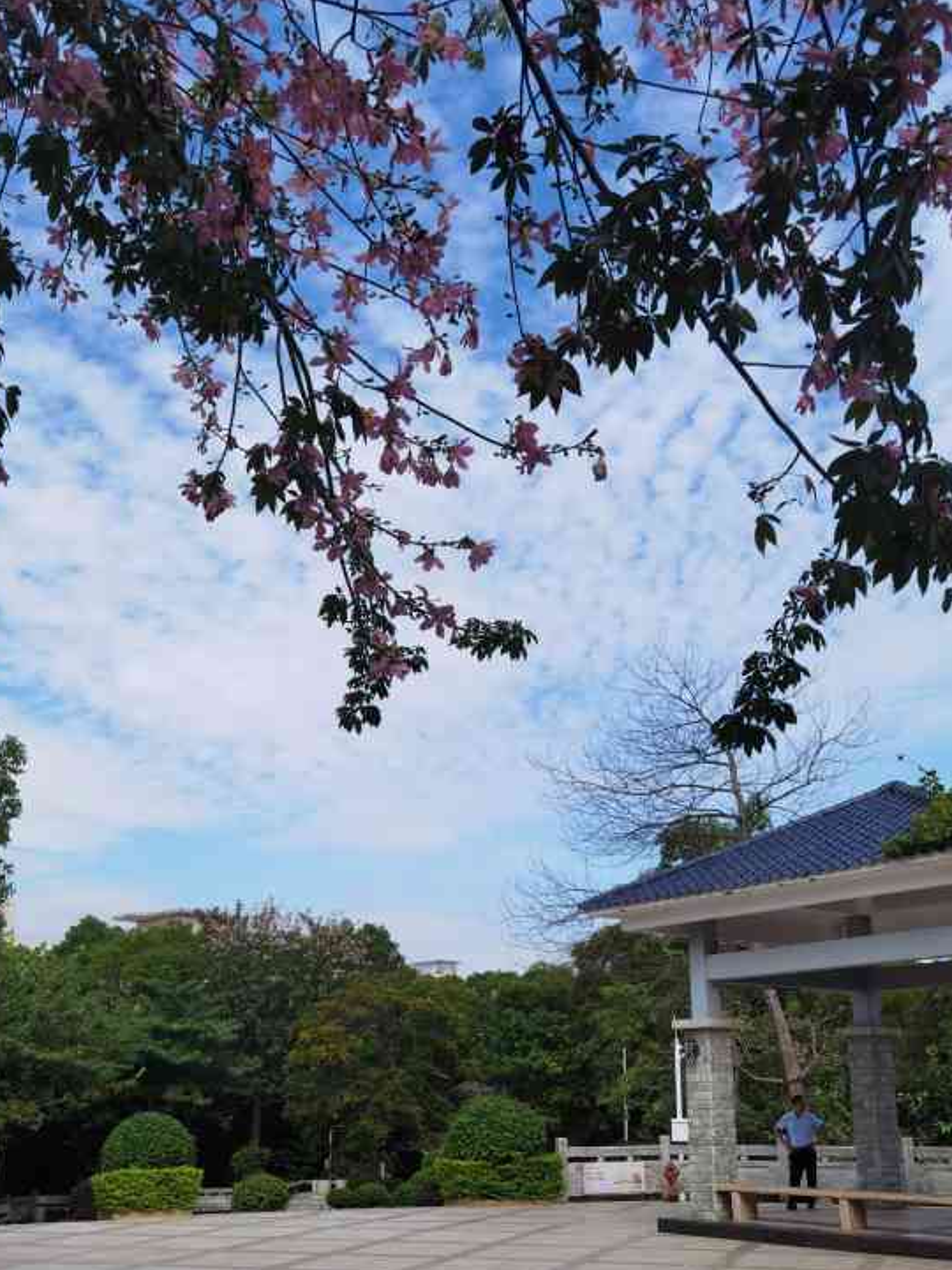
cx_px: 483
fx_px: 1283
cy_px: 733
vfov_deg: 52.4
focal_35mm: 35
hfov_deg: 40.7
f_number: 1.9
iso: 50
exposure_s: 1/5000
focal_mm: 6.71
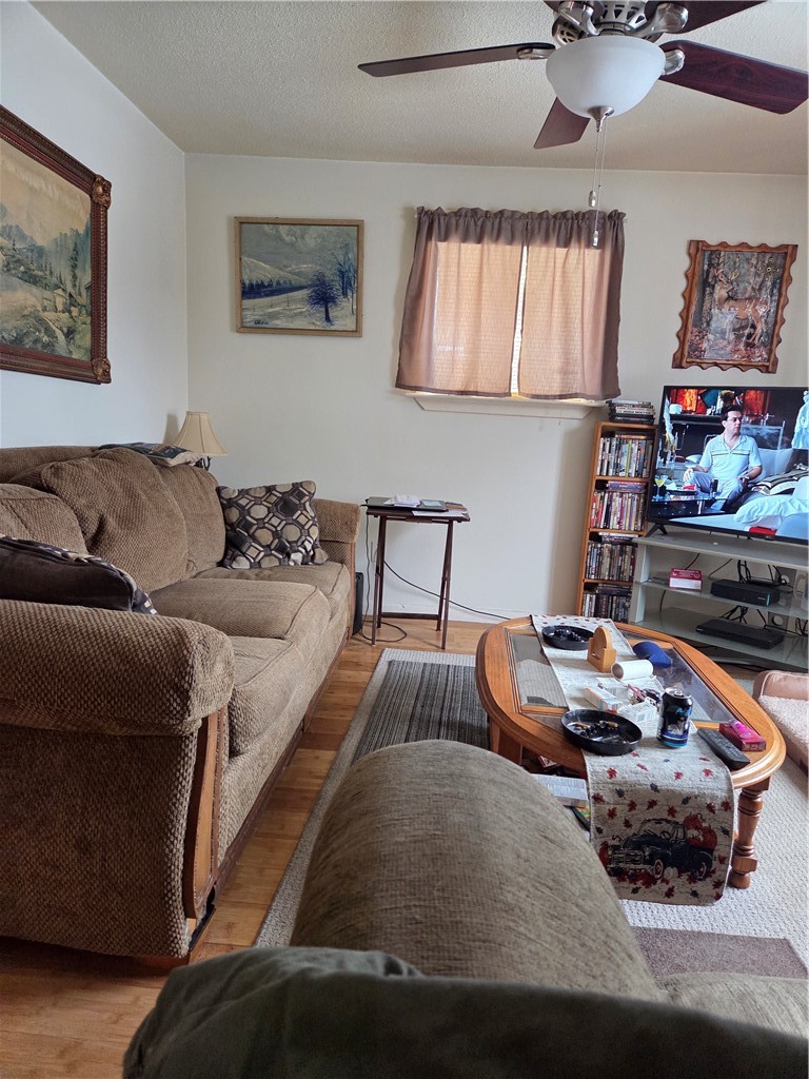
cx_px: 404
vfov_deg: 73.9
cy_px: 540
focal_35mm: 23
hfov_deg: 58.9
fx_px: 717
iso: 500
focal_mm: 5.4
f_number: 1.8
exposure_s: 1/120
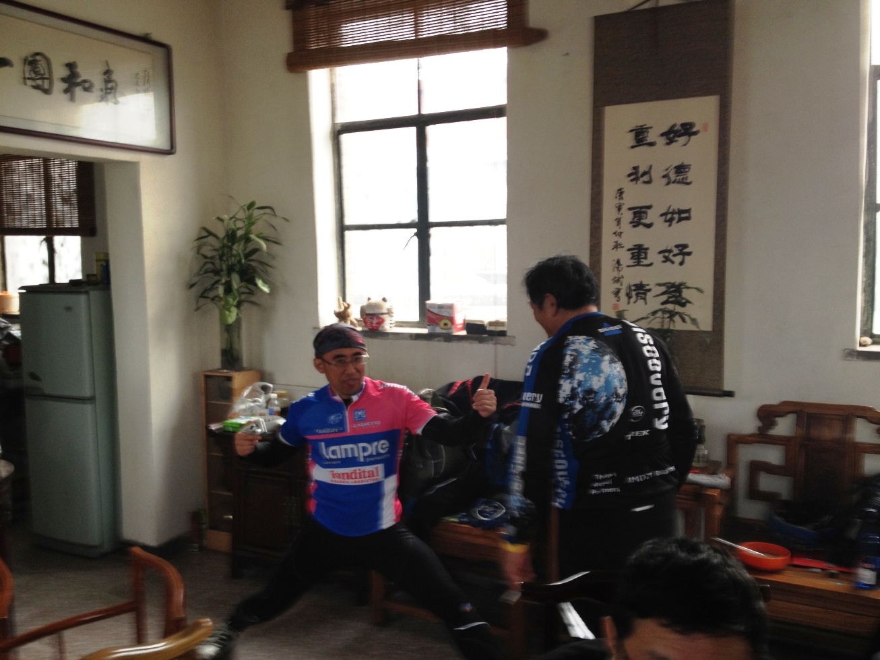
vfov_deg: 40.7
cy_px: 330
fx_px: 890
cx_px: 440
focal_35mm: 35
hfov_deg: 52.6
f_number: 2.4
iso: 64
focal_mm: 4.28
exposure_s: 1/24
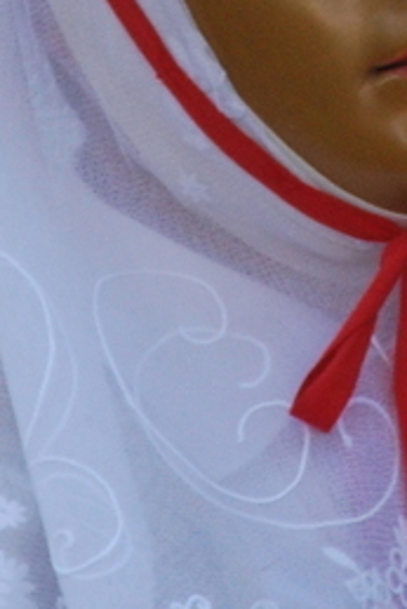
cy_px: 153
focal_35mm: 1042
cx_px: 271
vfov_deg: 2.0
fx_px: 17646
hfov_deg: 1.3
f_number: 5.6
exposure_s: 1/250
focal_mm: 200
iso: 400
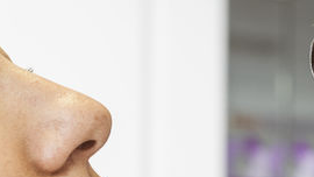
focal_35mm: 115
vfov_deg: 10.5
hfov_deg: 17.1
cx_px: 445
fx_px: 958
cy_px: 151
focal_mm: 35
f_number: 3.5
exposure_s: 1/100
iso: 320
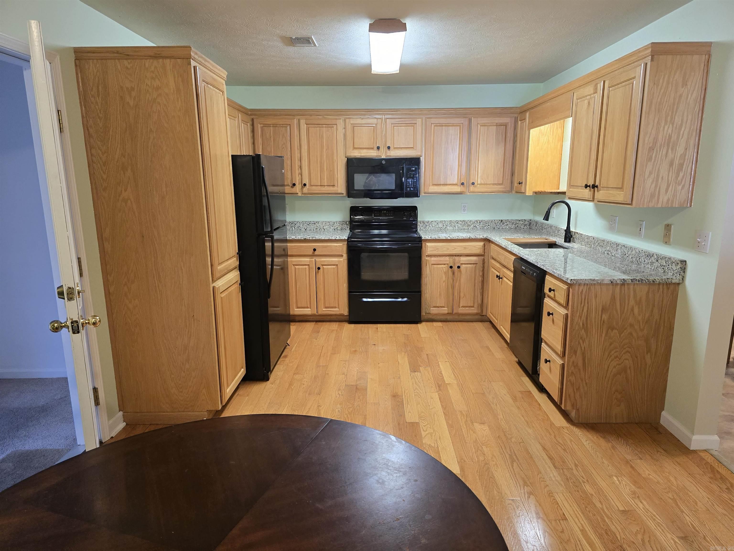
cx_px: 367
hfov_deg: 73.9
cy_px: 276
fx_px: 488
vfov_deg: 58.9
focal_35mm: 23
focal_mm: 6.3
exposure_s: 1/120
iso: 640
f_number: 1.7
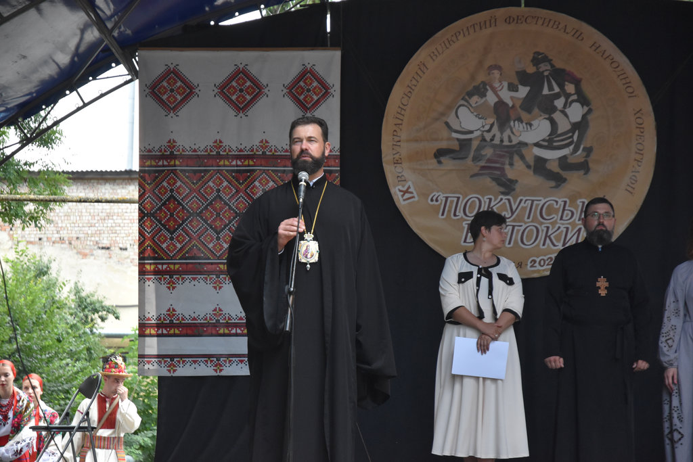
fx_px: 2021
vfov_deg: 13.0
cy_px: 231
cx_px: 346
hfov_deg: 19.5
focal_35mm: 105
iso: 1600
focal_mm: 70
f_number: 4.5
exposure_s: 1/250
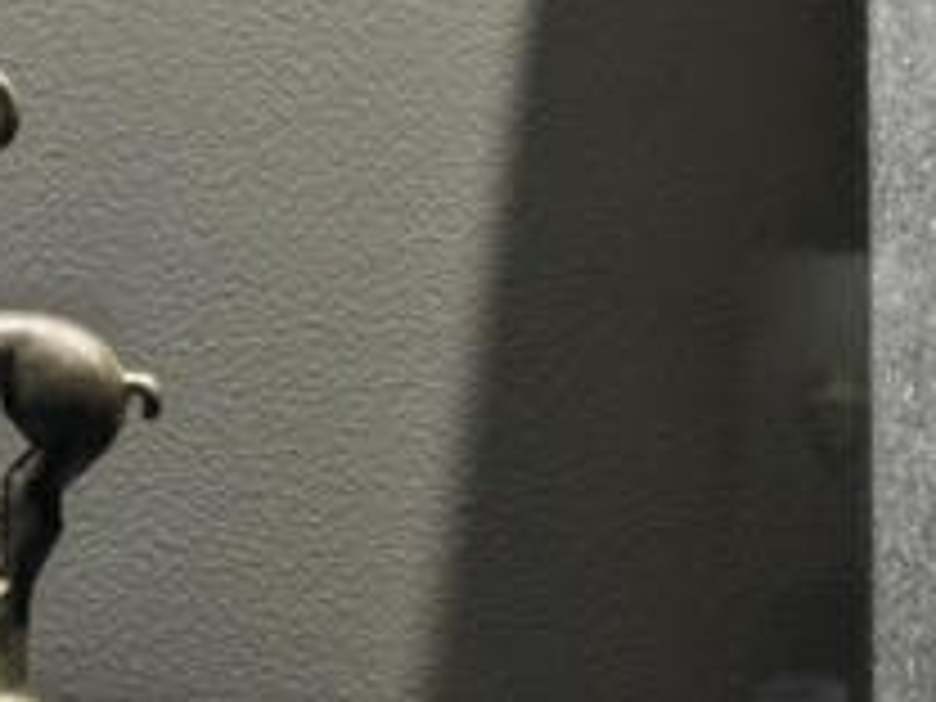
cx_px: -248
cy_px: 1120
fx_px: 4678
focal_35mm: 173
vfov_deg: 8.4
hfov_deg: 11.2
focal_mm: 5.43
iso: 732
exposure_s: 1/16.7
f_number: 1.89
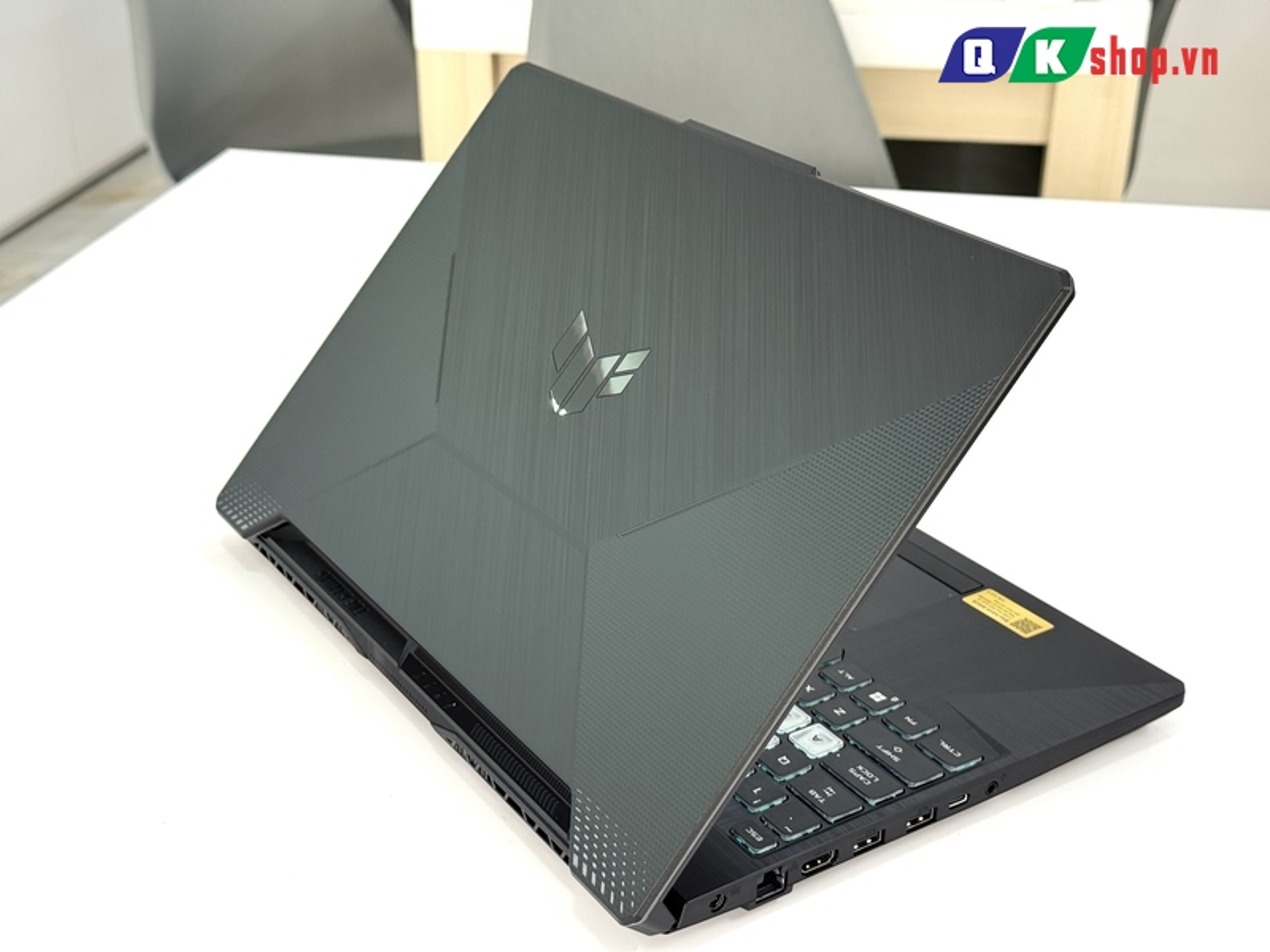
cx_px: 635
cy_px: 476
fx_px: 1761
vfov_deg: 30.3
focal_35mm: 48
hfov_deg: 39.7
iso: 80
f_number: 1.78
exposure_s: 1/165
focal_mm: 6.76
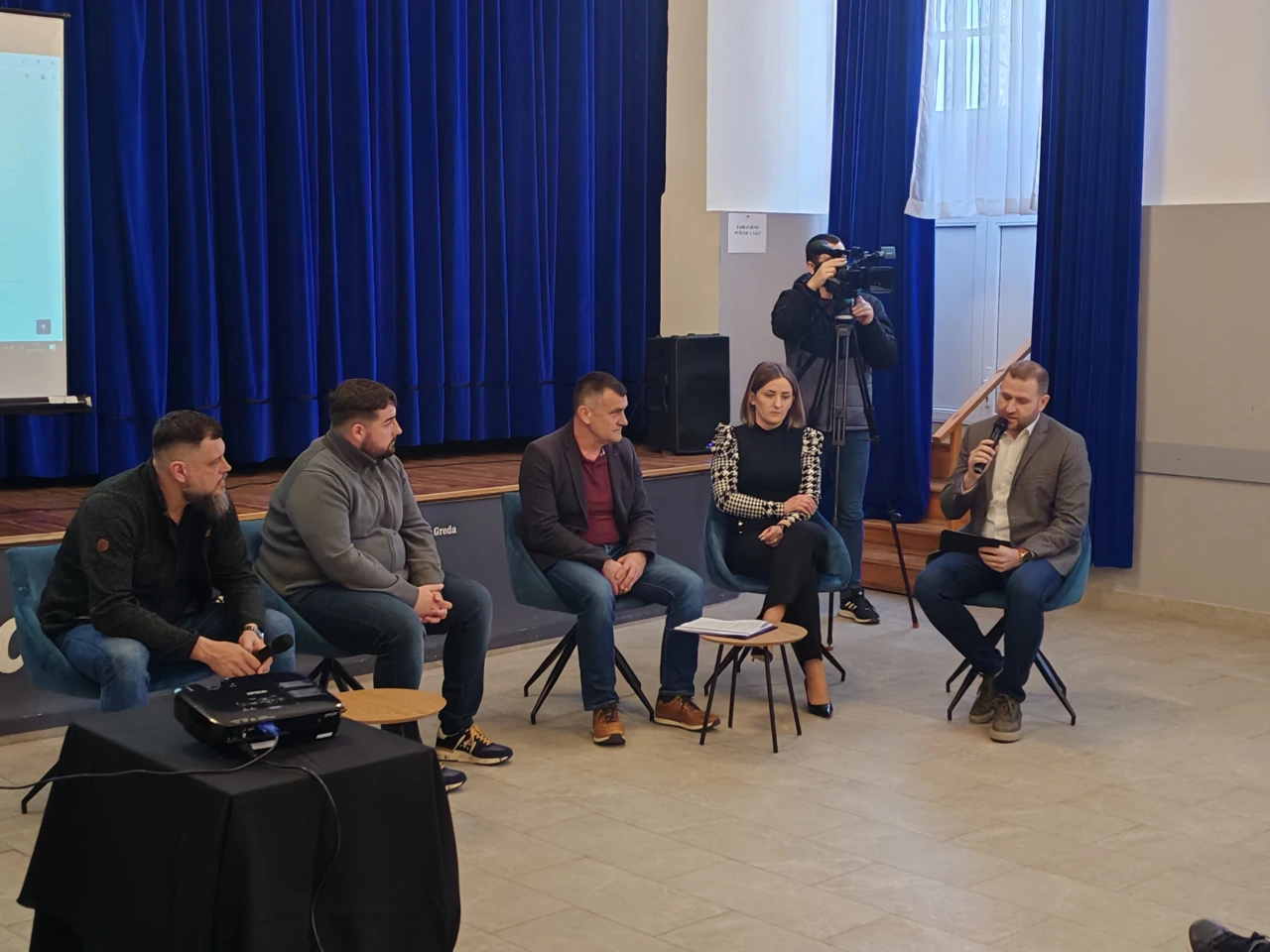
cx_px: 635
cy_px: 476
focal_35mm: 51
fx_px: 1871
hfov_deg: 37.5
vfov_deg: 28.6
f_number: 1.95
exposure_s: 1/50
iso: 250
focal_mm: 5.52
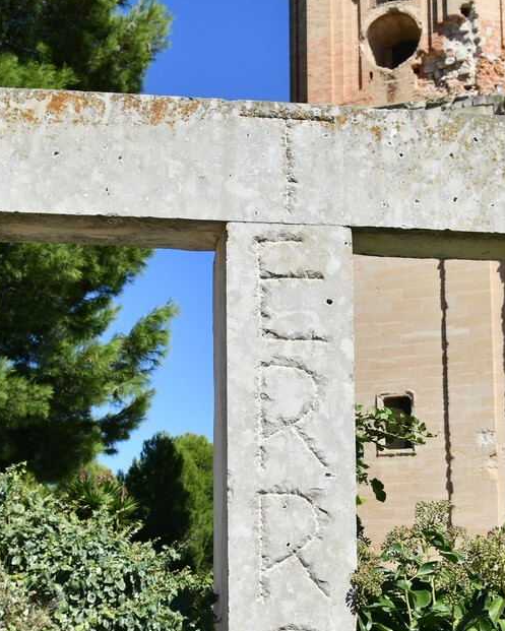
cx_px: 276
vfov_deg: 27.7
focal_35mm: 68
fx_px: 1270
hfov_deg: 22.5
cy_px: 419
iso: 100
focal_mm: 28
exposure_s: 1/320
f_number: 8
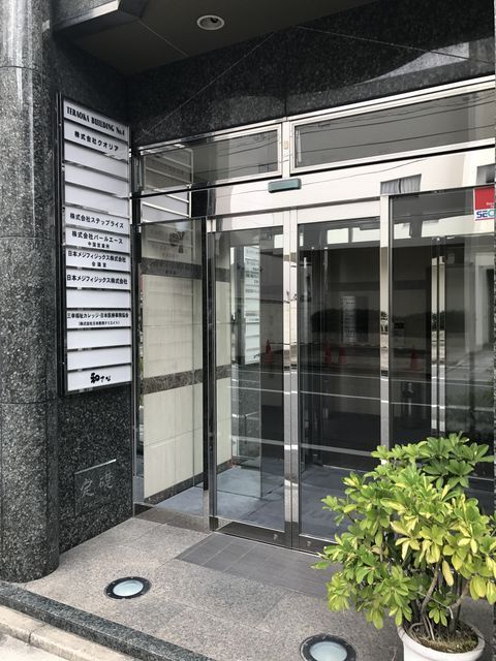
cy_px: 330
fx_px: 535
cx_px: 248
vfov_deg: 63.4
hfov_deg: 49.7
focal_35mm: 28
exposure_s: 1/120
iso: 20
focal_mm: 3.99
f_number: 1.8
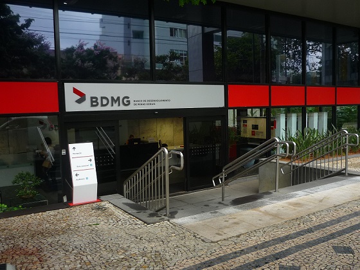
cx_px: 180
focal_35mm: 33
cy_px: 135
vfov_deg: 42.9
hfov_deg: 55.4
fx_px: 343
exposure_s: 1/40
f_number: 2.8
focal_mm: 5.5
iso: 100
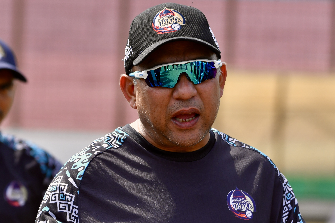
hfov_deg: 6.9
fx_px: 2791
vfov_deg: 4.6
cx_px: 168
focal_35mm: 300
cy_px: 112
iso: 800
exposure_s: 1/2000
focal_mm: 200
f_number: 5.6
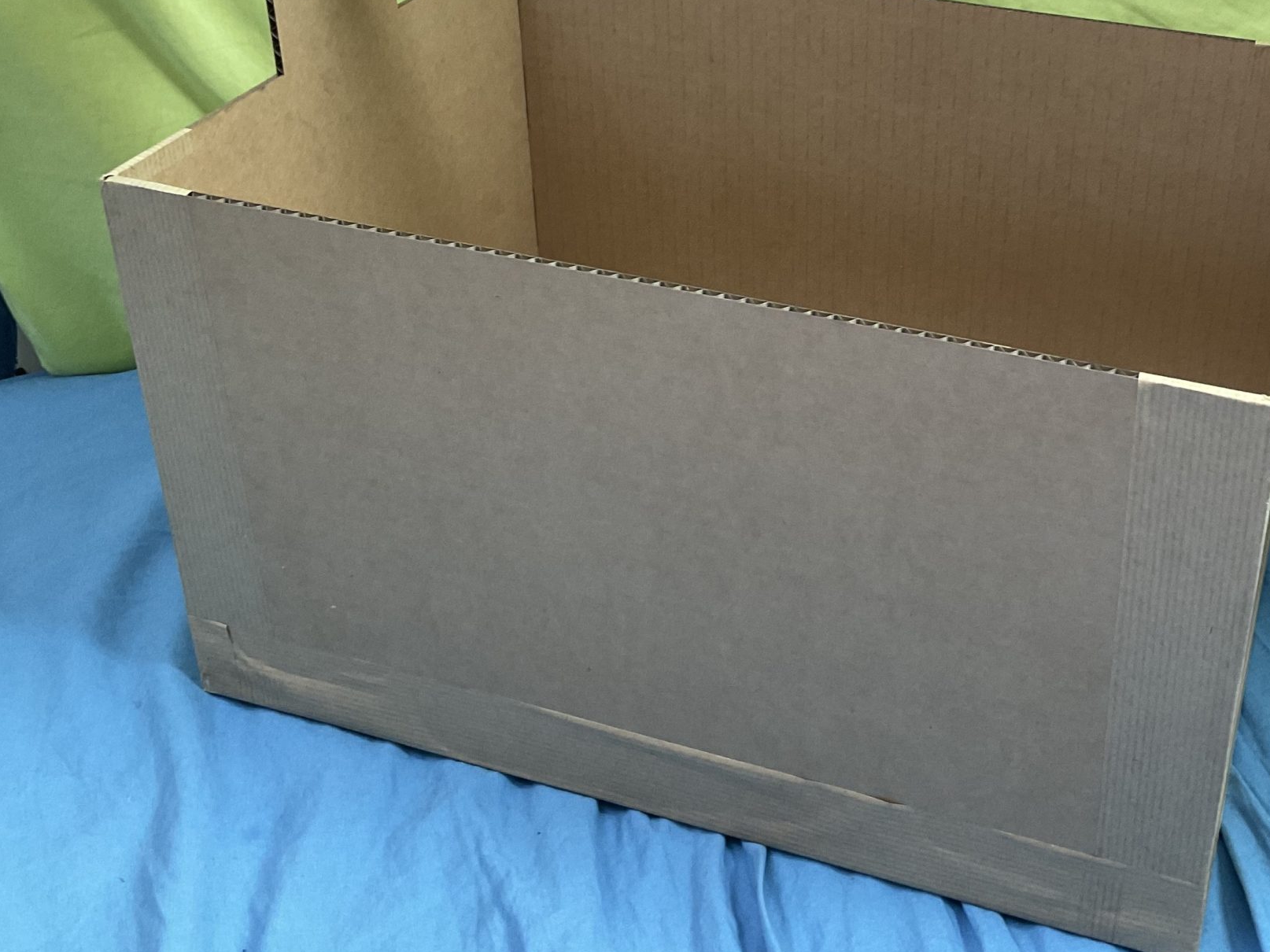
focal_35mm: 46
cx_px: 879
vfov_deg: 31.0
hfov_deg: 40.6
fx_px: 1687
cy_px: 256
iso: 64
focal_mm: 3
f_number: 1.8
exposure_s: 1/65
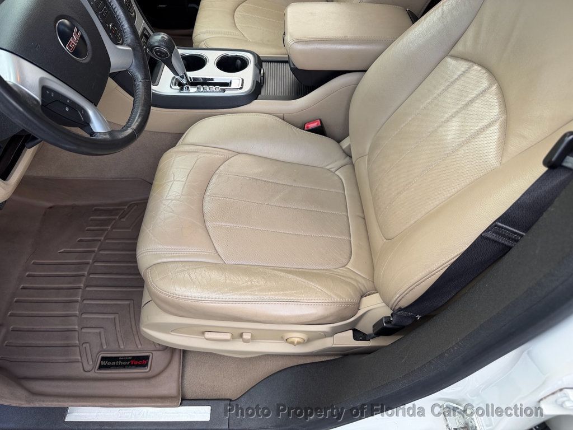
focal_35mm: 24
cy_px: 215
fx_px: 397
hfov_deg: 71.6
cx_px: 286
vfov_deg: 56.8
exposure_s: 1/274
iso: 80
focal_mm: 6.76
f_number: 1.78
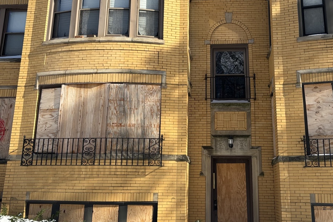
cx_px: 191
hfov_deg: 45.3
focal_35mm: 43
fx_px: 398
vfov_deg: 31.0
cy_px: 82
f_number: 1.6
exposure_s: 1/2513
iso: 50
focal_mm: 5.96
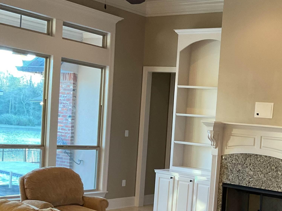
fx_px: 481
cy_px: 160
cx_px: 265
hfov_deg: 30.9
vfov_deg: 24.5
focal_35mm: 59
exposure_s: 1/60
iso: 160
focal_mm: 3
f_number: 1.8
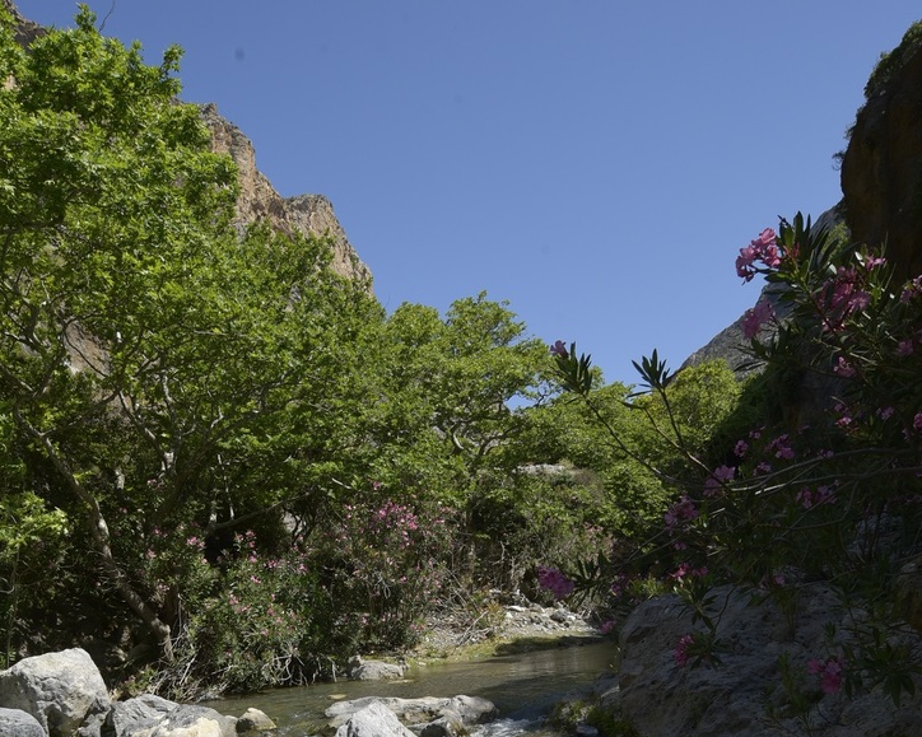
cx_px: 387
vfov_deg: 65.5
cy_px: 379
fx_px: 573
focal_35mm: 21
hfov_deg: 77.1
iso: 100
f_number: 14
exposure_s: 1/80
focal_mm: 18
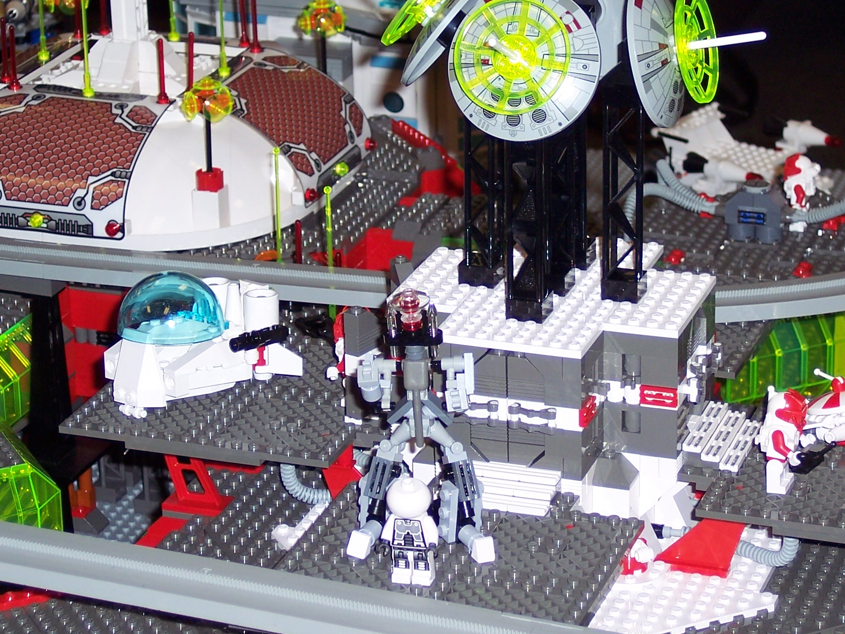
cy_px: 214
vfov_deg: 12.6
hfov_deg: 16.8
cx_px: 401
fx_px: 2856
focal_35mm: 117
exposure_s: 1/90
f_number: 4
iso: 100
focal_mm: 16
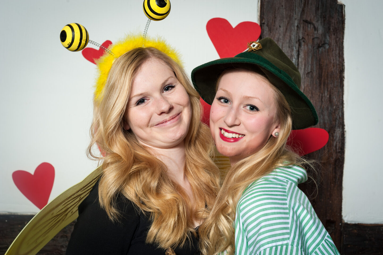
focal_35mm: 50
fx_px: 532
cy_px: 128
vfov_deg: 27.0
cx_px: 192
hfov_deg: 39.6
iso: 200
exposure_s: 1/125
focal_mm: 50
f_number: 9
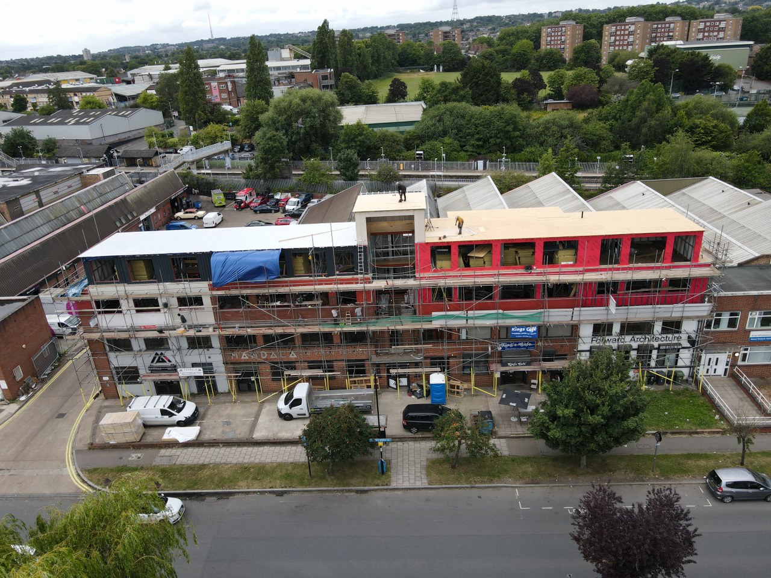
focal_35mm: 24
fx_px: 535
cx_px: 386
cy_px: 289
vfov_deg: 56.8
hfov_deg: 71.6
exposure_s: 1/250
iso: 110
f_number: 2.8
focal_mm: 4.5
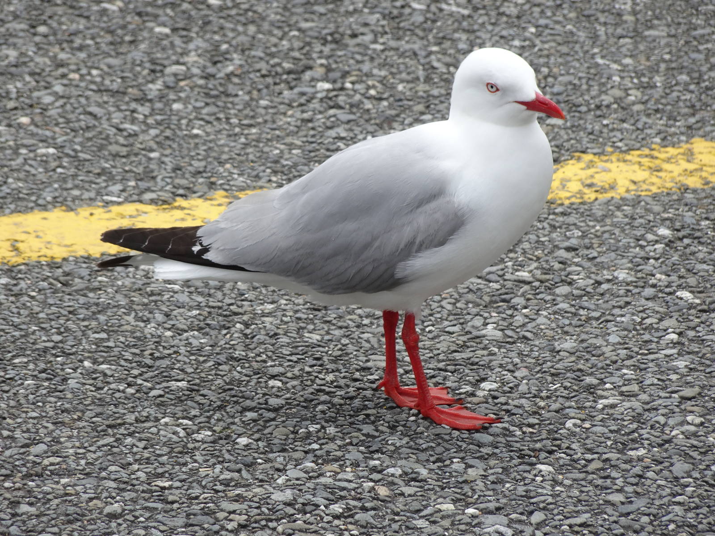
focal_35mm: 377
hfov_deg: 5.3
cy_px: 268
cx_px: 358
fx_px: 7787
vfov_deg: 3.9
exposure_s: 1/400
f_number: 6.3
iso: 80
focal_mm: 64.38
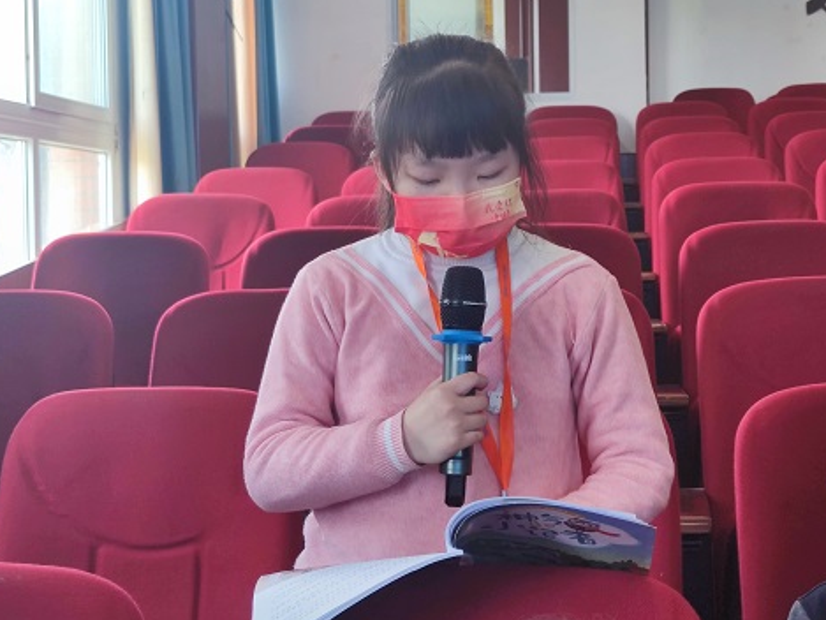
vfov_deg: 22.9
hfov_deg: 30.3
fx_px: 1528
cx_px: 419
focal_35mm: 64
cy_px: 234
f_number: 1.69
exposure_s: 1/100
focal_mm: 6.72
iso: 102
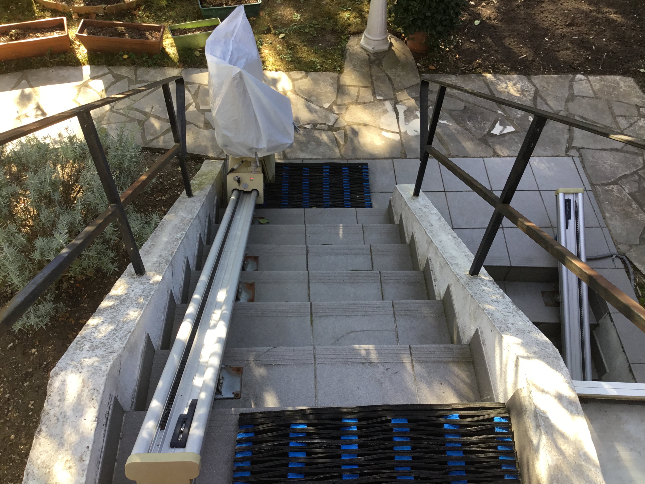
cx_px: 322
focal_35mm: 31
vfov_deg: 45.4
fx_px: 578
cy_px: 242
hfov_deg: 58.4
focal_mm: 3.3
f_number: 2.4
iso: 25
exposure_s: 1/100
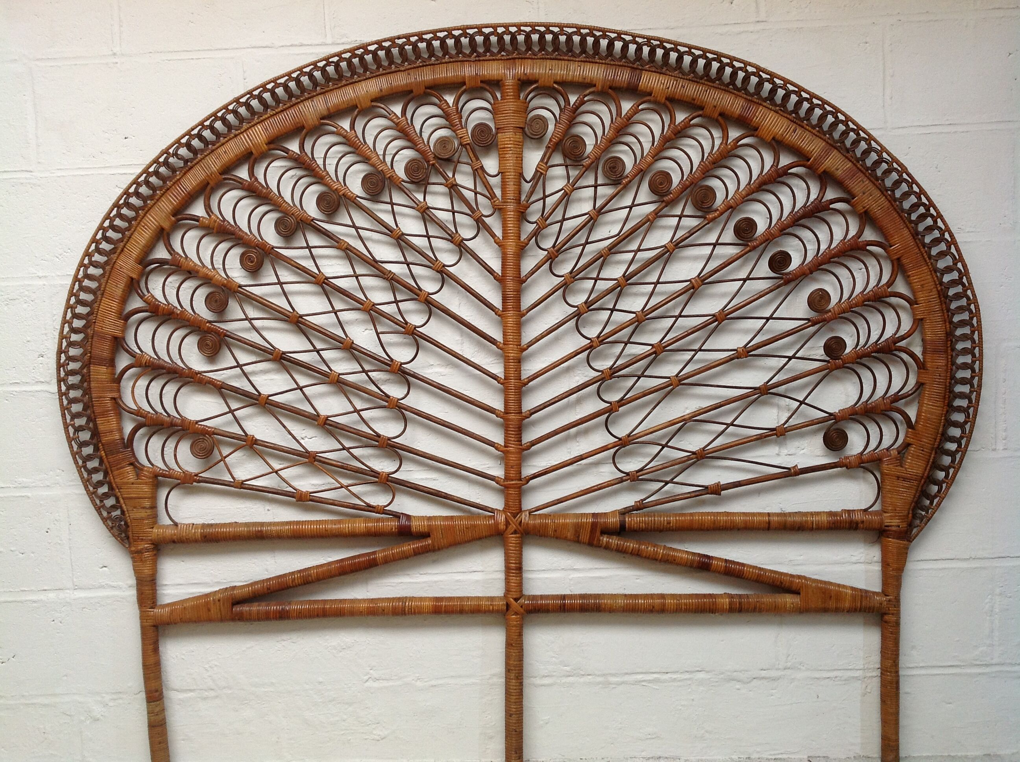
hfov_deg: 52.7
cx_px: 510
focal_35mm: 35
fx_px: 1030
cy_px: 381
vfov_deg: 40.6
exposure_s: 1/15
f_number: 2.4
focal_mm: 4.28
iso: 100
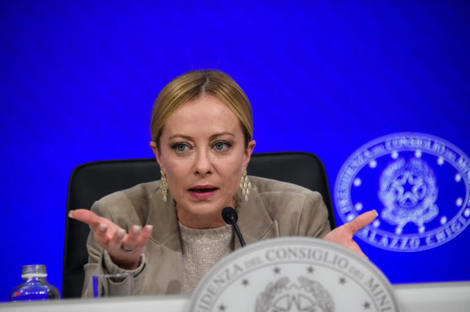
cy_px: 156
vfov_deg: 6.0
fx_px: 3001
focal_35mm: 230
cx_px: 235
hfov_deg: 9.0
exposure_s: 1/250
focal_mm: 230
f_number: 5.6
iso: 2000
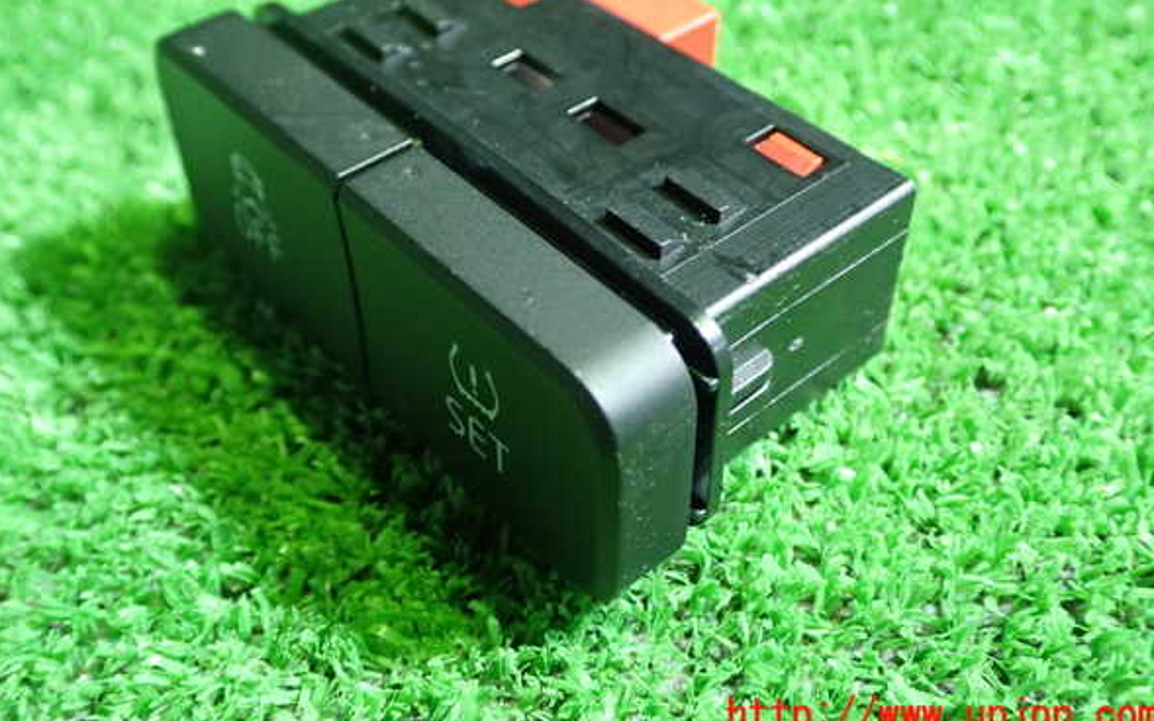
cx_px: 582
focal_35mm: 41
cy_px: 300
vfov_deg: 31.2
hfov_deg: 48.2
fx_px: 1289
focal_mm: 6.83
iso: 800
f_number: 2.7
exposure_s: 1/25
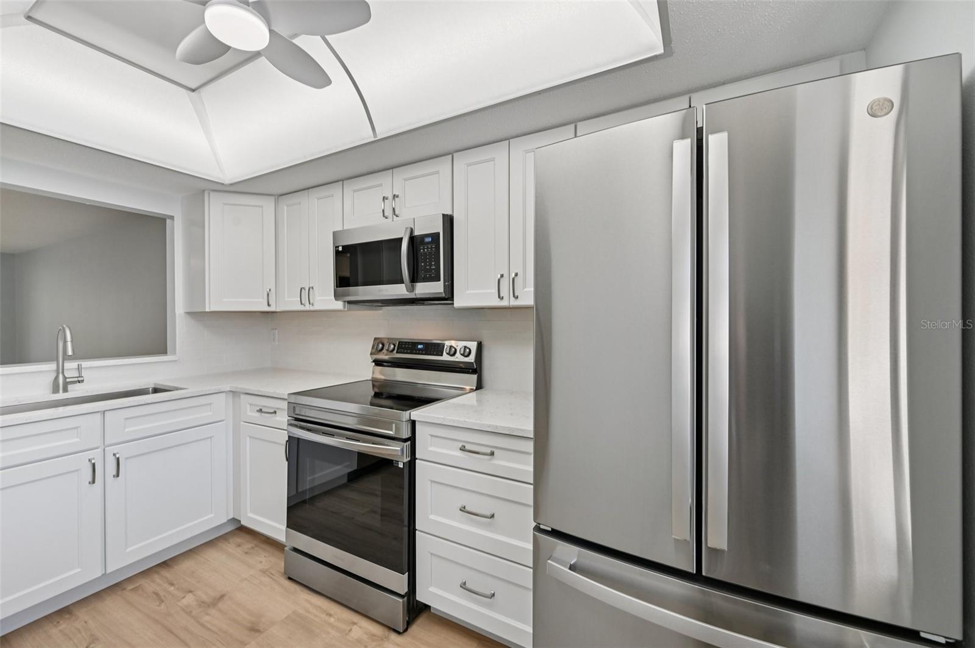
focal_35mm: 14
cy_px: 324
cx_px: 488
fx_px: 379
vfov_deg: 81.1
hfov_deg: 104.3
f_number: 8
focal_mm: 14
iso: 400
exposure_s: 1/200
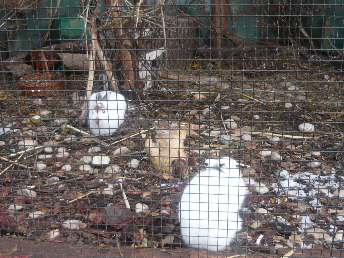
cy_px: 124
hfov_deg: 42.9
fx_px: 437
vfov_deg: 32.9
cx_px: 150
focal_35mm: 44
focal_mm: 5.5
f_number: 2.8
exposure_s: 1/30
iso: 100
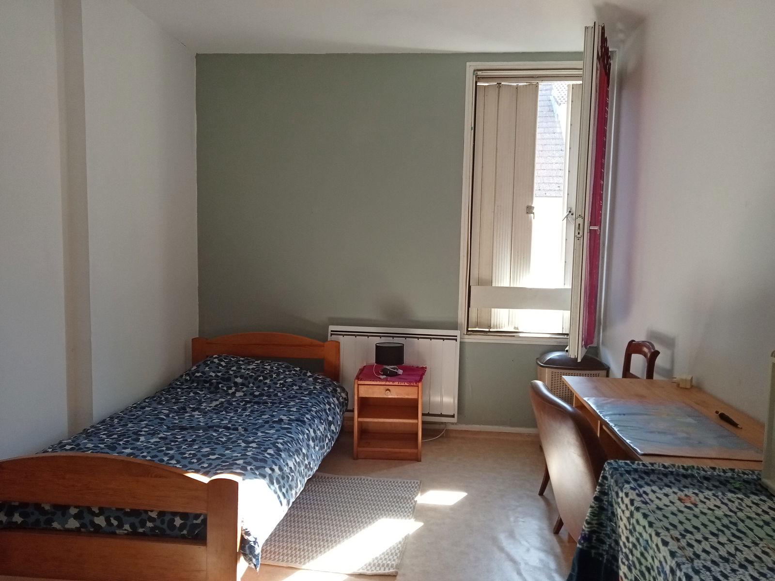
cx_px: 388
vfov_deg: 49.7
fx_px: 627
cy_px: 290
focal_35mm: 28
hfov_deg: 63.4
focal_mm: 3.46
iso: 147
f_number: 2.2
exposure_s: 1/50
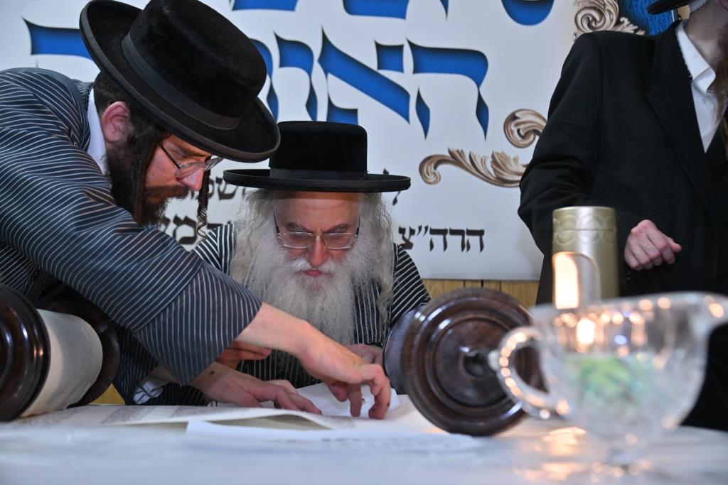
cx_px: 364
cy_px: 242
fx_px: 971
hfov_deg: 41.1
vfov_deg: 28.1
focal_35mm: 48
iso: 1000
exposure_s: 1/200
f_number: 4
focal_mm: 48
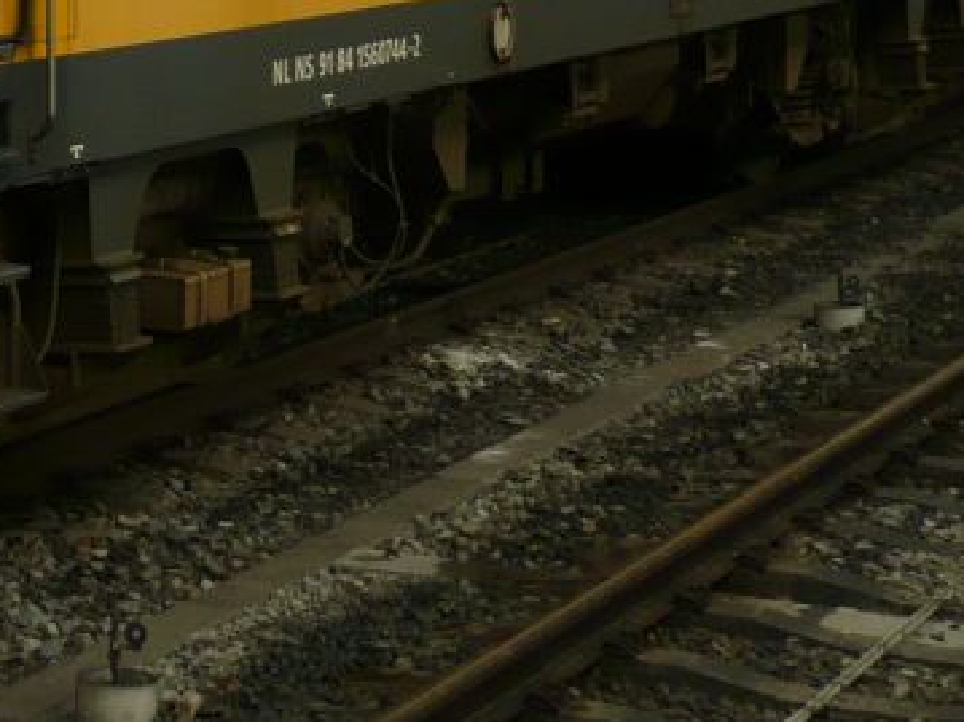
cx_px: -169
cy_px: -360
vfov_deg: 12.1
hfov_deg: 16.2
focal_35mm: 117
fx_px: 3257
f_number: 2.8
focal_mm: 5.8
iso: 100
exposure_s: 1/40
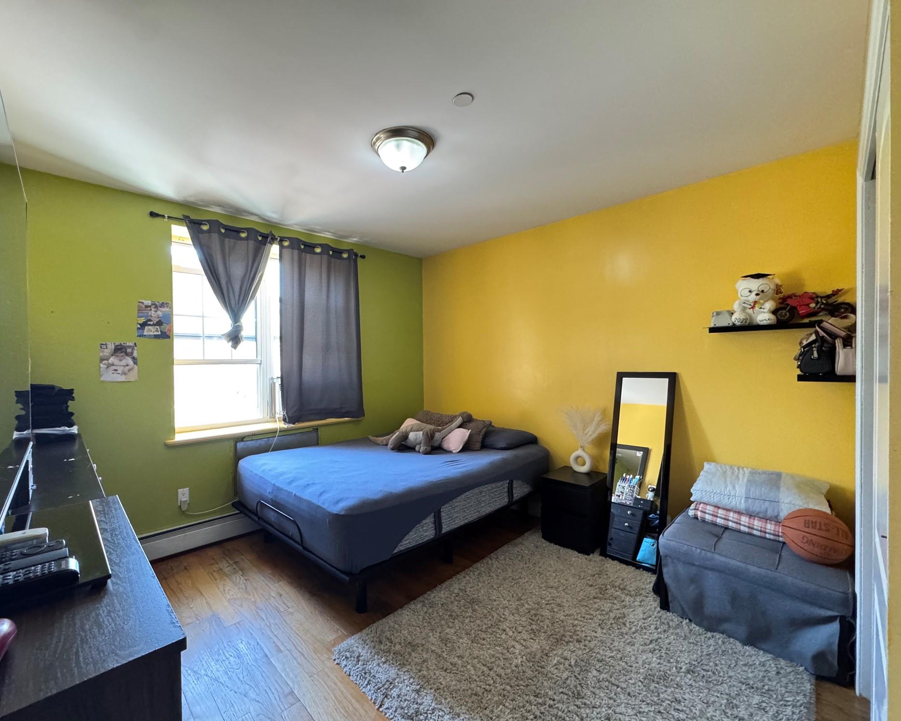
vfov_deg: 84.0
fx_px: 400
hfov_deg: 96.7
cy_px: 367
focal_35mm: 15
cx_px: 425
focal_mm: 2.22
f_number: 2.2
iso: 800
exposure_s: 1/60
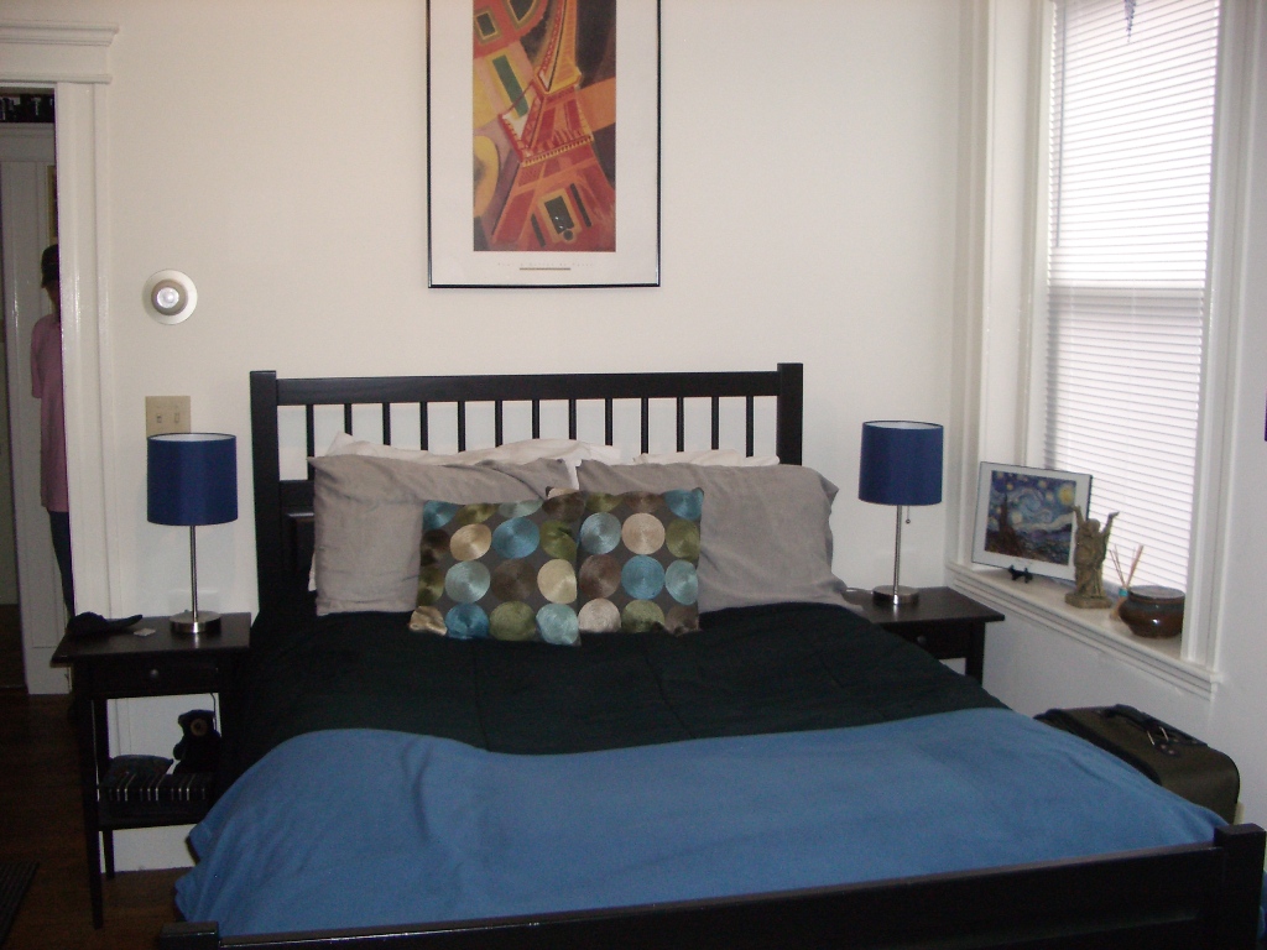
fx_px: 1281
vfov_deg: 40.7
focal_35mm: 35
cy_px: 475
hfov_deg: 52.6
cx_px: 634
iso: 200
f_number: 2.6
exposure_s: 1/60
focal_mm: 5.8
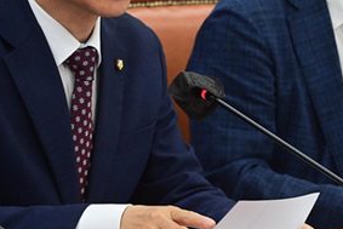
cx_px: 225
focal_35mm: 396
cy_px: 44
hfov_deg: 5.2
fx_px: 3775
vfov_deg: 3.5
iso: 2000
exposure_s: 1/250
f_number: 5.6
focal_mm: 175
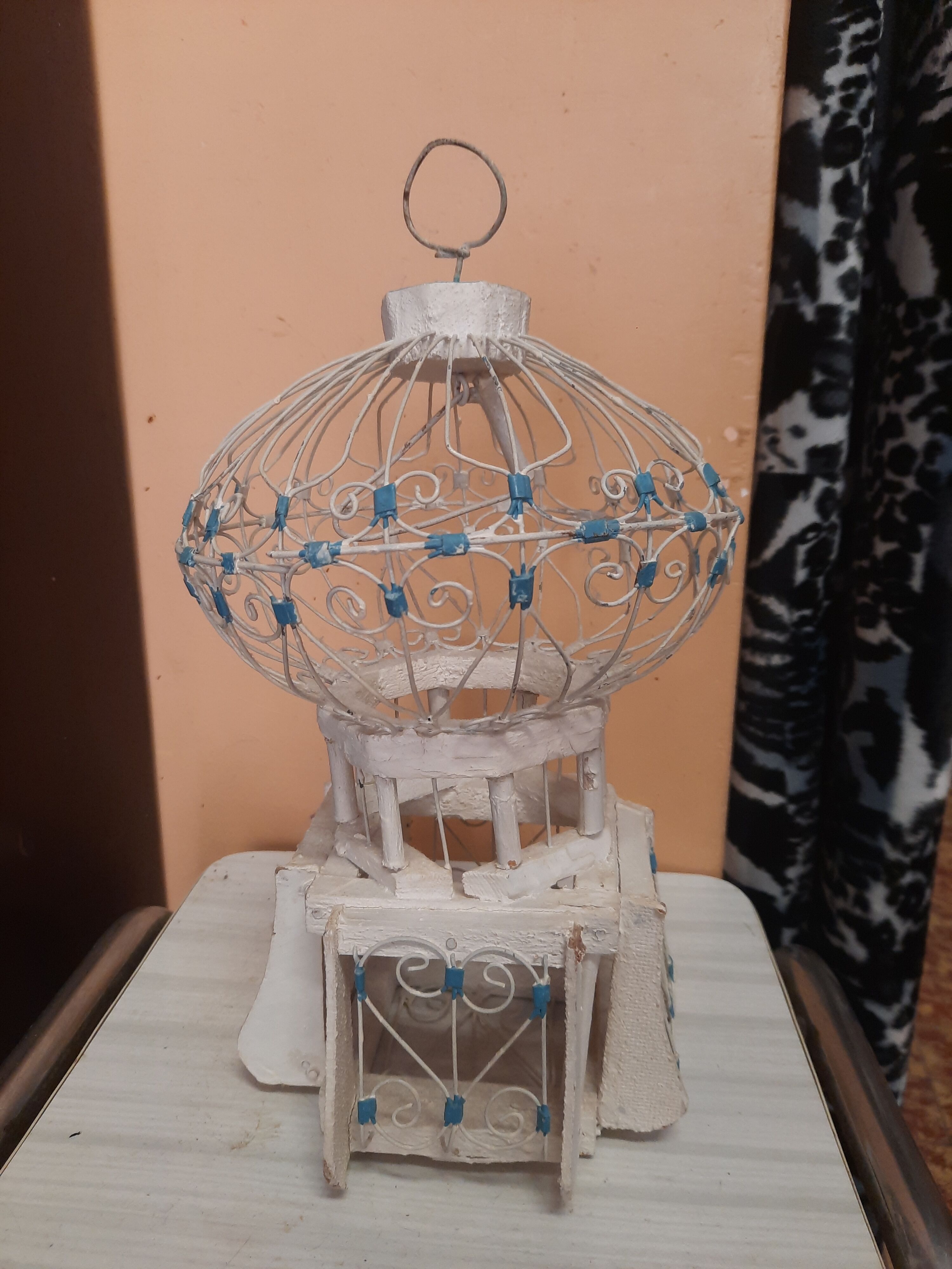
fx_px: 917
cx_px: 476
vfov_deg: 69.4
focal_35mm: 25
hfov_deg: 54.9
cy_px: 634
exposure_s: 1/50
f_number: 2
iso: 200
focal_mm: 4.6
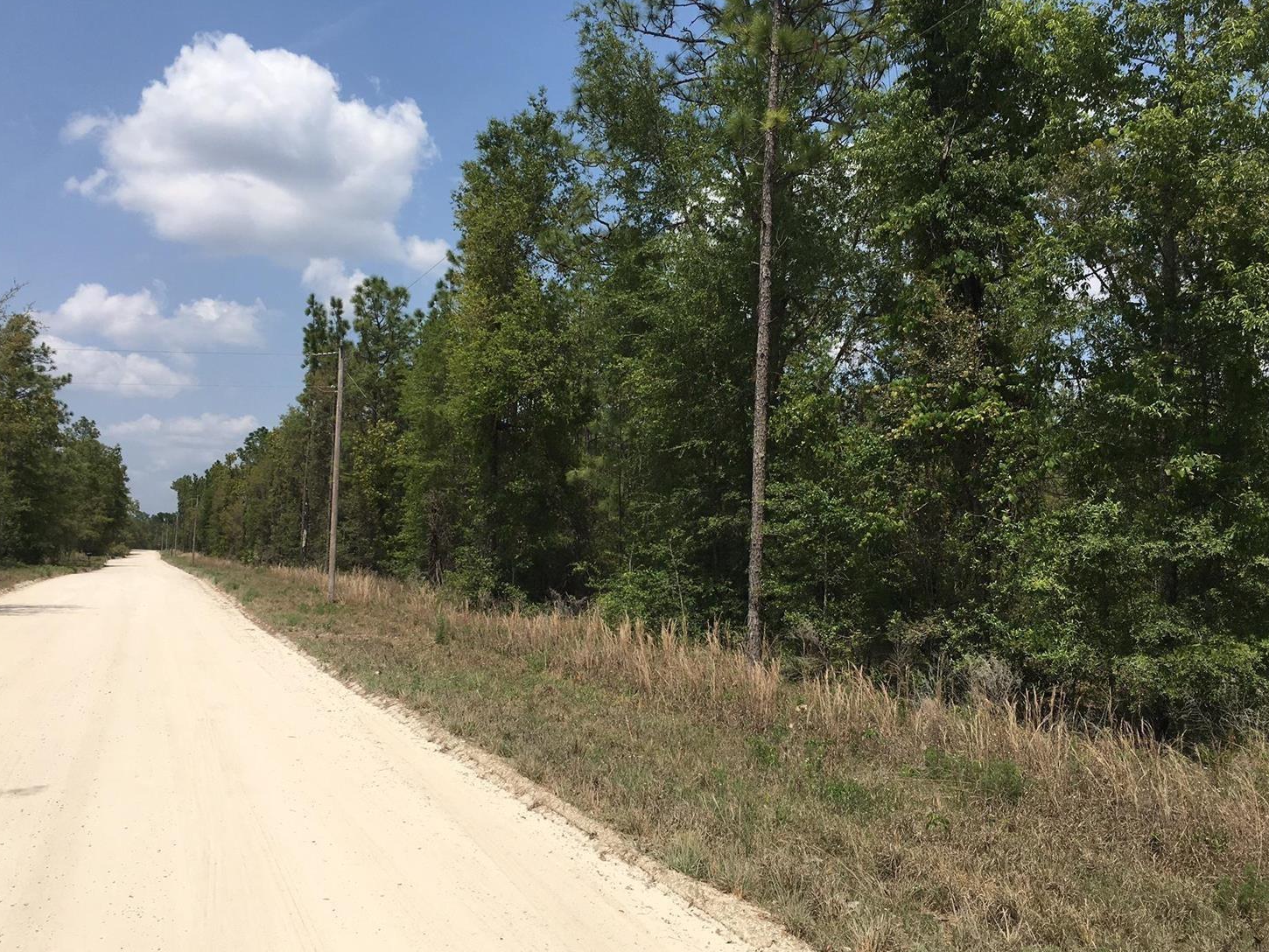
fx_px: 1173
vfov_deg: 44.1
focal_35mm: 32
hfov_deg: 56.8
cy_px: 518
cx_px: 660
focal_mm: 4.15
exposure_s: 1/2849
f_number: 2.2
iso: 25
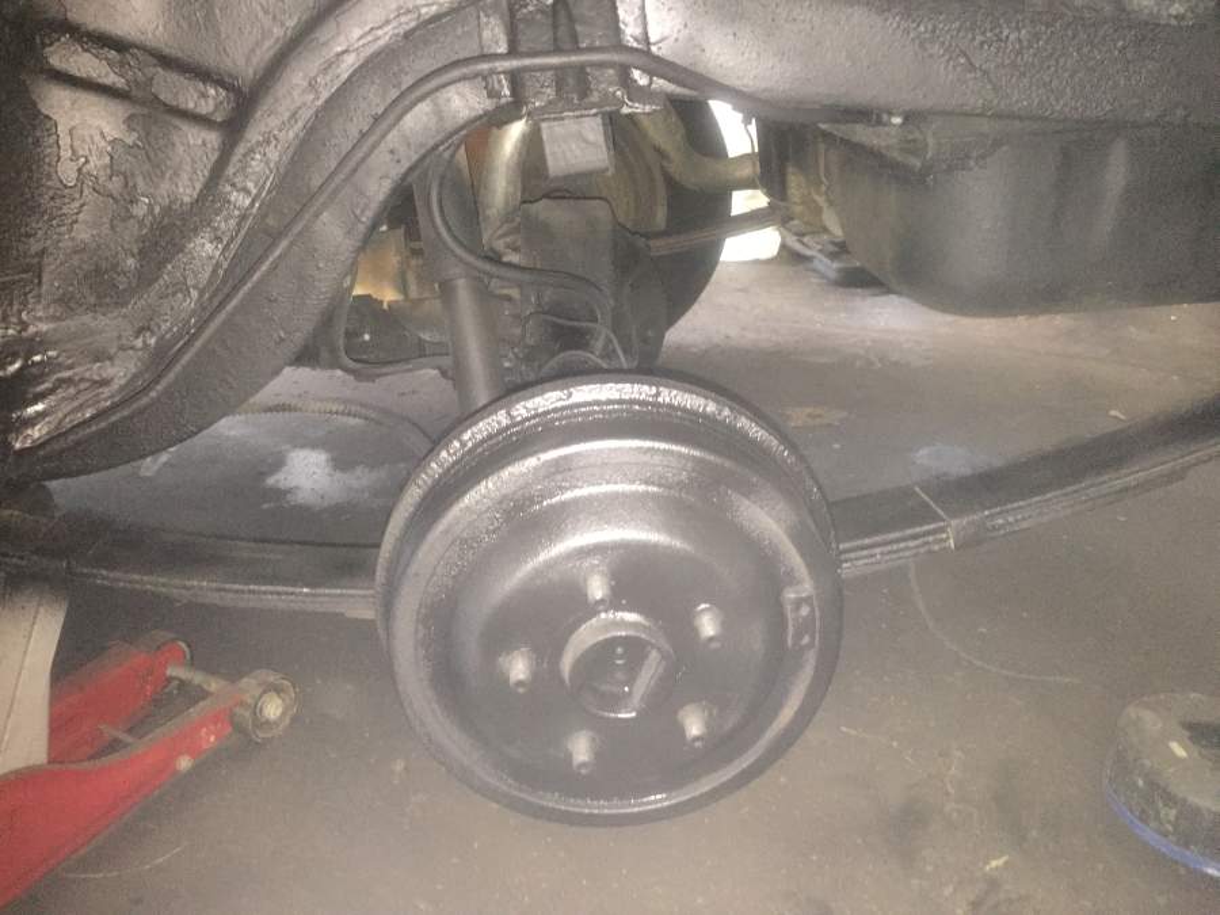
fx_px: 1022
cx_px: 610
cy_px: 458
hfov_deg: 61.7
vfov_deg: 48.2
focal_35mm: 29
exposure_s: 1/17
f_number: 2.2
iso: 640
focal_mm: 4.15
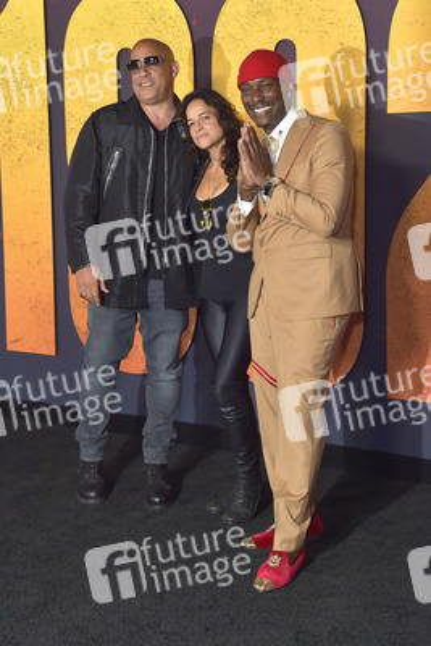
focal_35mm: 58
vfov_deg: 34.5
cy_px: 323
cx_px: 216
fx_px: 1041
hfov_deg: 23.4
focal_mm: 58
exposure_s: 1/250
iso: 800
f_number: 6.3
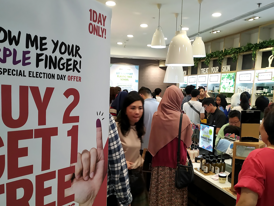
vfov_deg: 43.9
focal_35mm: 32
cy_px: 123
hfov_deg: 56.8
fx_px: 253
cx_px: 139
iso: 200
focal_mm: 3.94
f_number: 1.9
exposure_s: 1/50
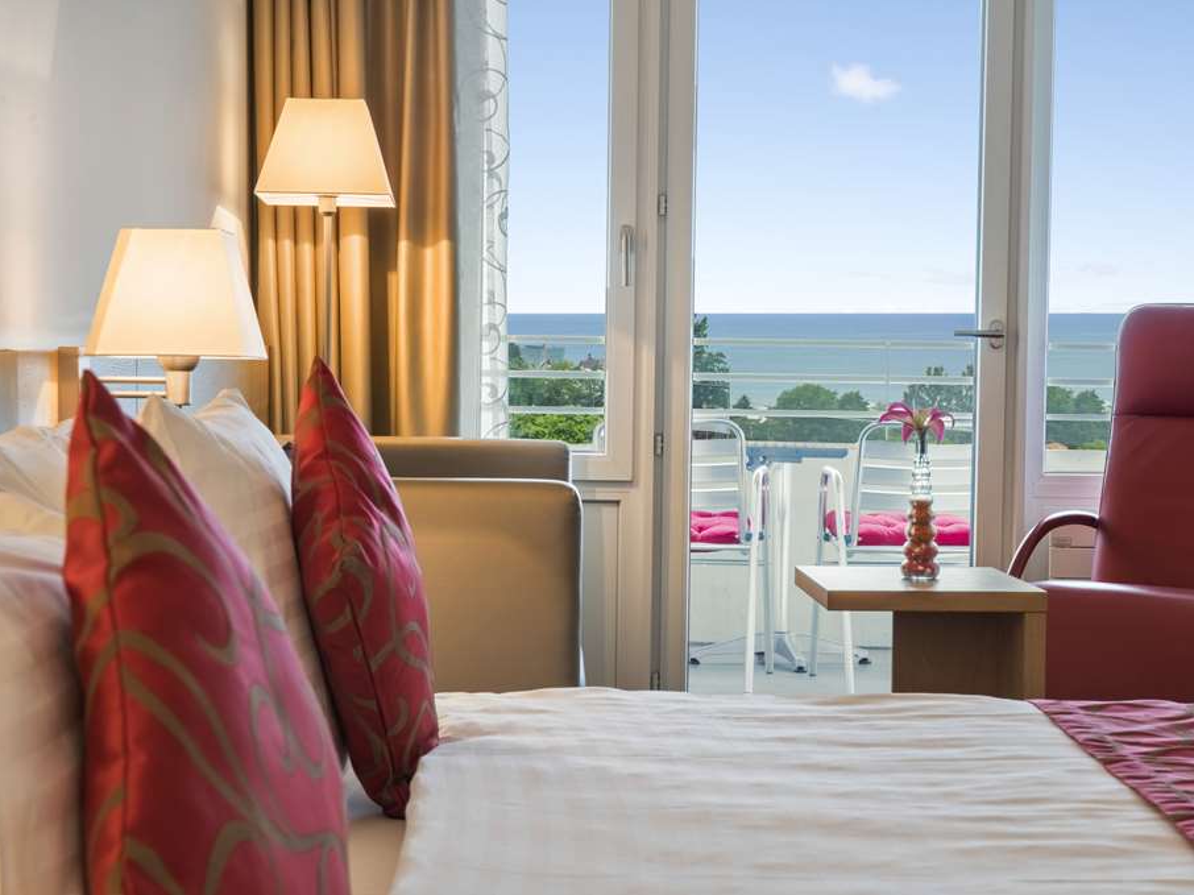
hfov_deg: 25.6
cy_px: 447
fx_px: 2621
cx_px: 669
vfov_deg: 19.4
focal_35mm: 76
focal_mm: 70
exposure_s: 1/400
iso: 400
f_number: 14
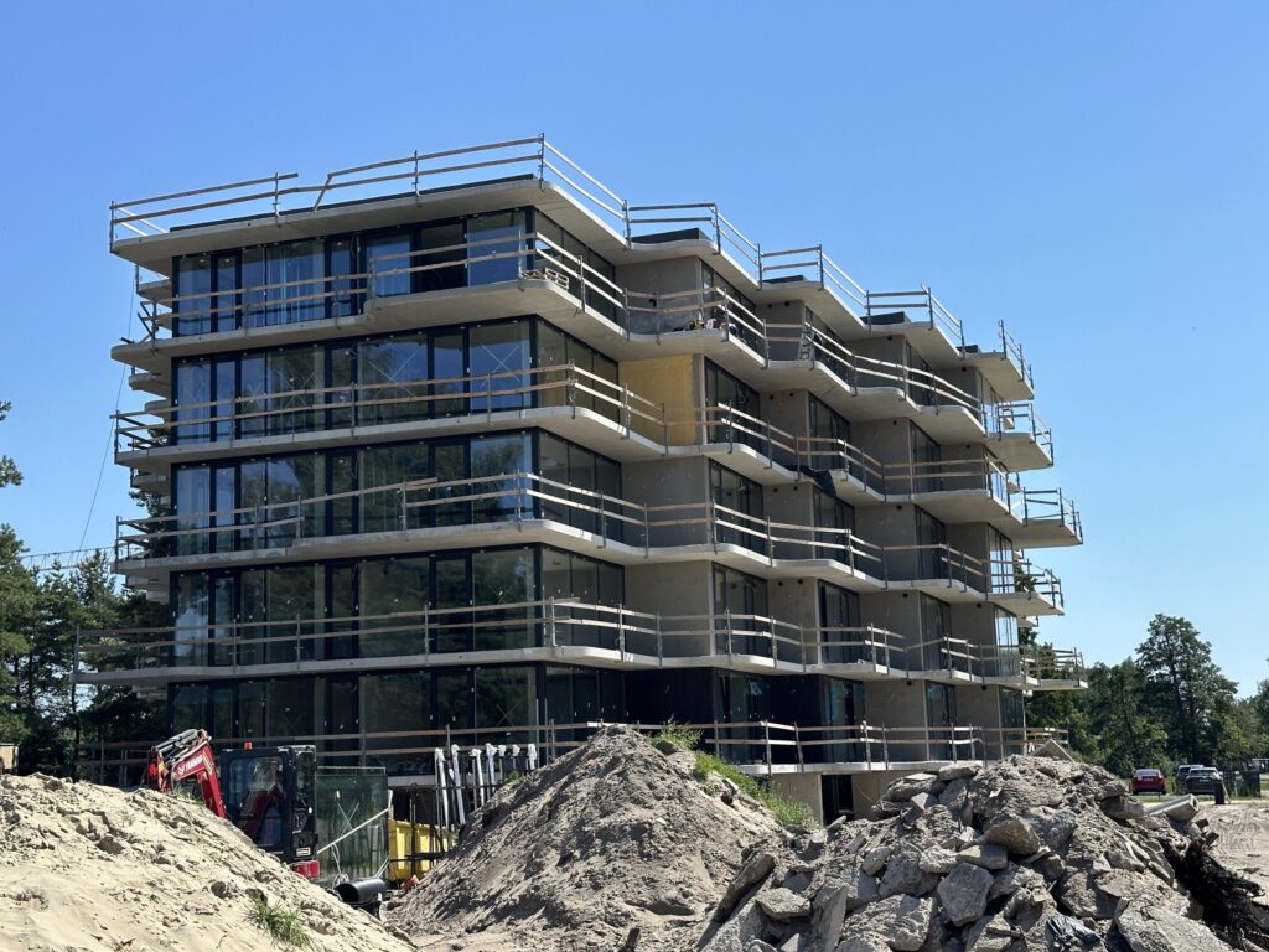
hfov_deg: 39.7
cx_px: 634
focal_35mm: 48
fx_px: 1760
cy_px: 476
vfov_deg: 30.3
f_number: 1.78
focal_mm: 6.86
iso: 64
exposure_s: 1/3597
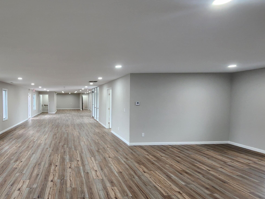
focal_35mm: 20
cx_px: 73
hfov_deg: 76.9
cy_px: 107
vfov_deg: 65.9
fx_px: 153
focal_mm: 2.2
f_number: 2.2
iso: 200
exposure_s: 1/60
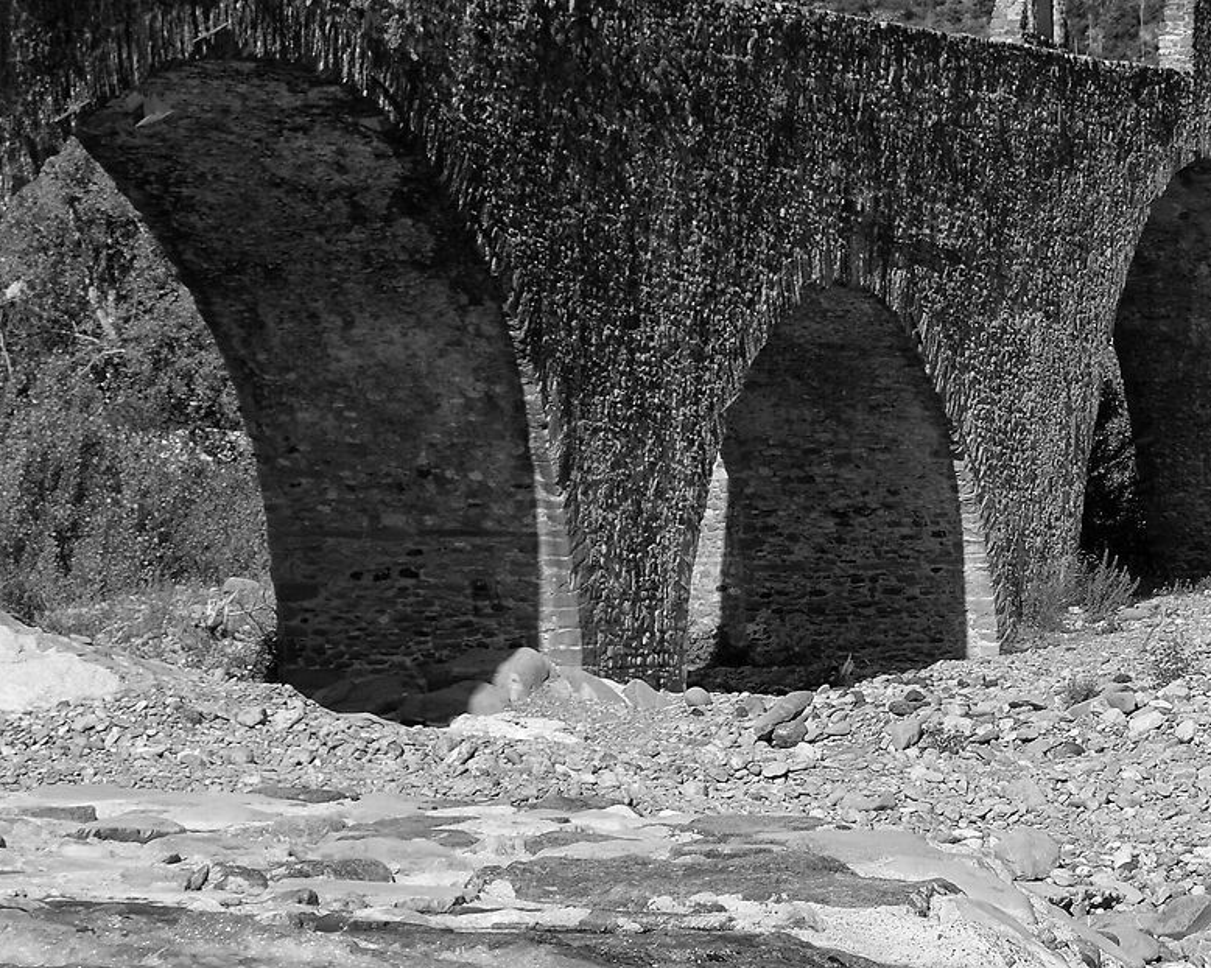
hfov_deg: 11.6
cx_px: 1197
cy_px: 610
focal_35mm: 165
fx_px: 5912
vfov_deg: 9.4
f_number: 8
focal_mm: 38
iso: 100
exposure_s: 1/320
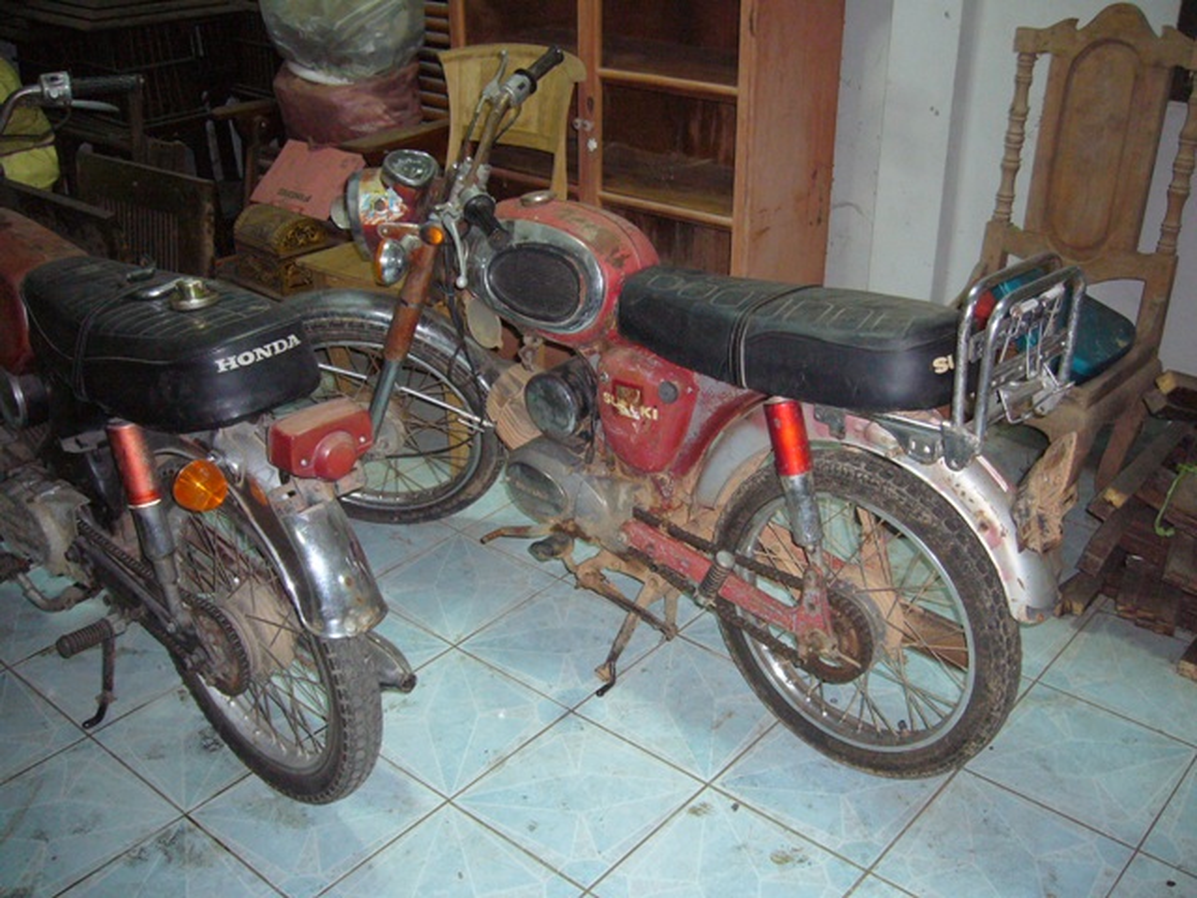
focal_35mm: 35
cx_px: 598
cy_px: 449
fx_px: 1210
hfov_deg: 52.6
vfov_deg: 40.7
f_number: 2.8
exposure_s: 1/8
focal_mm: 5.8
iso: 200
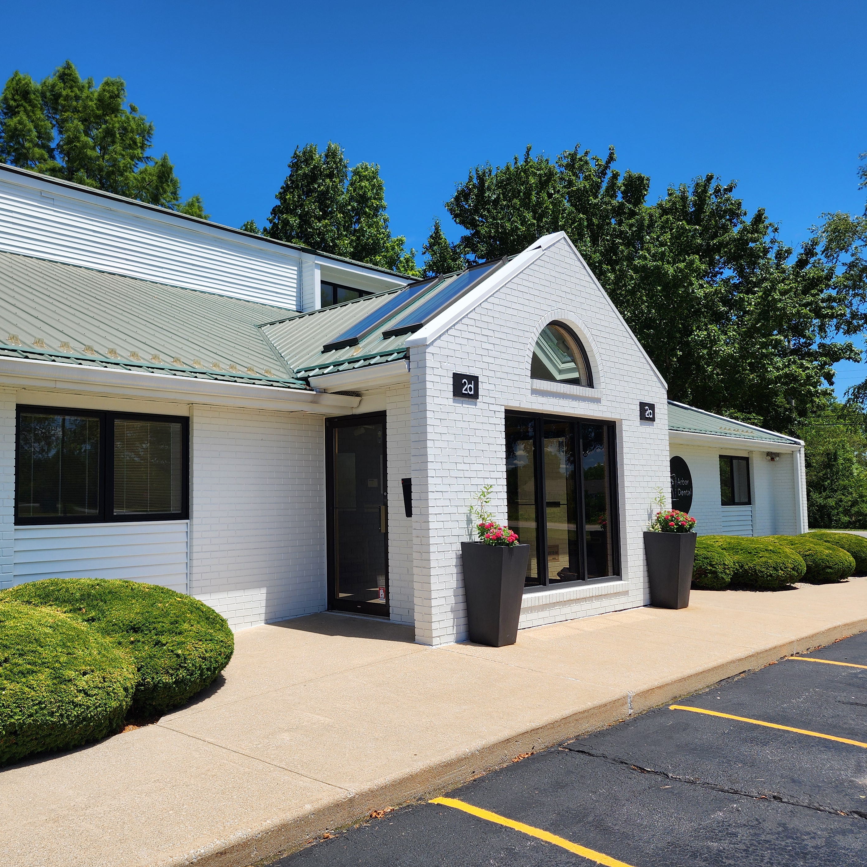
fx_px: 822
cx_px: 323
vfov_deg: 55.6
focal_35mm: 29
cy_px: 439
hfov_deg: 55.0
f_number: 1.8
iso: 12
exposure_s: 1/1283
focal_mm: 6.4
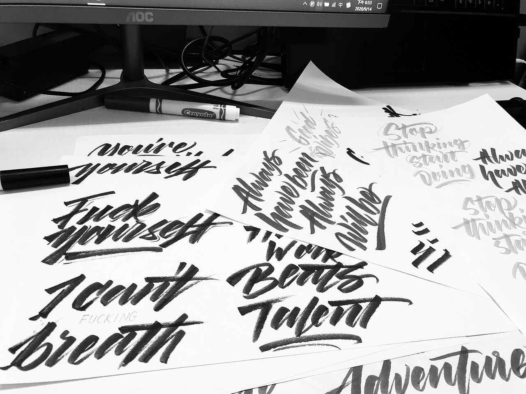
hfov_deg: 63.4
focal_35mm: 28
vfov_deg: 49.7
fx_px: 425
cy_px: 197
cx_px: 263
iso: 64
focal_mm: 4
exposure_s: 1/17
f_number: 1.8
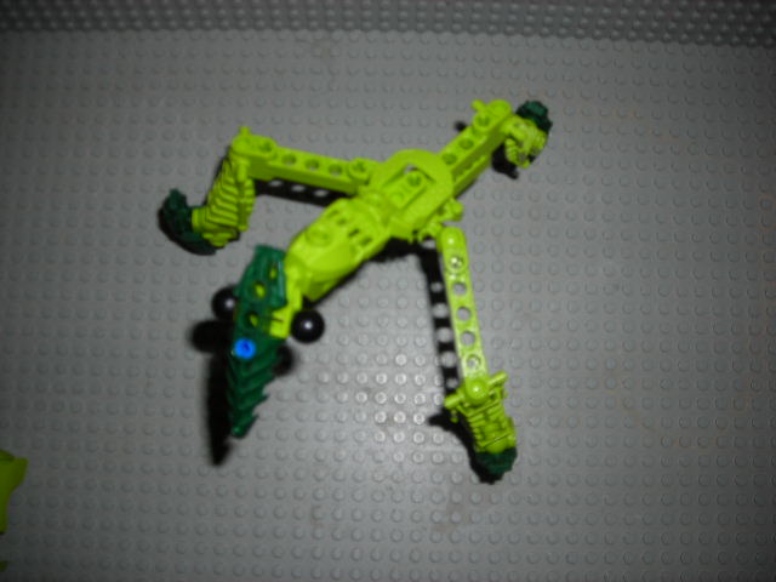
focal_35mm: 38
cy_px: 291
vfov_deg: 37.7
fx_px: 852
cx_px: 388
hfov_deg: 49.0
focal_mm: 6.3
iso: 50
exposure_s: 1/60.1
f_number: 3.2
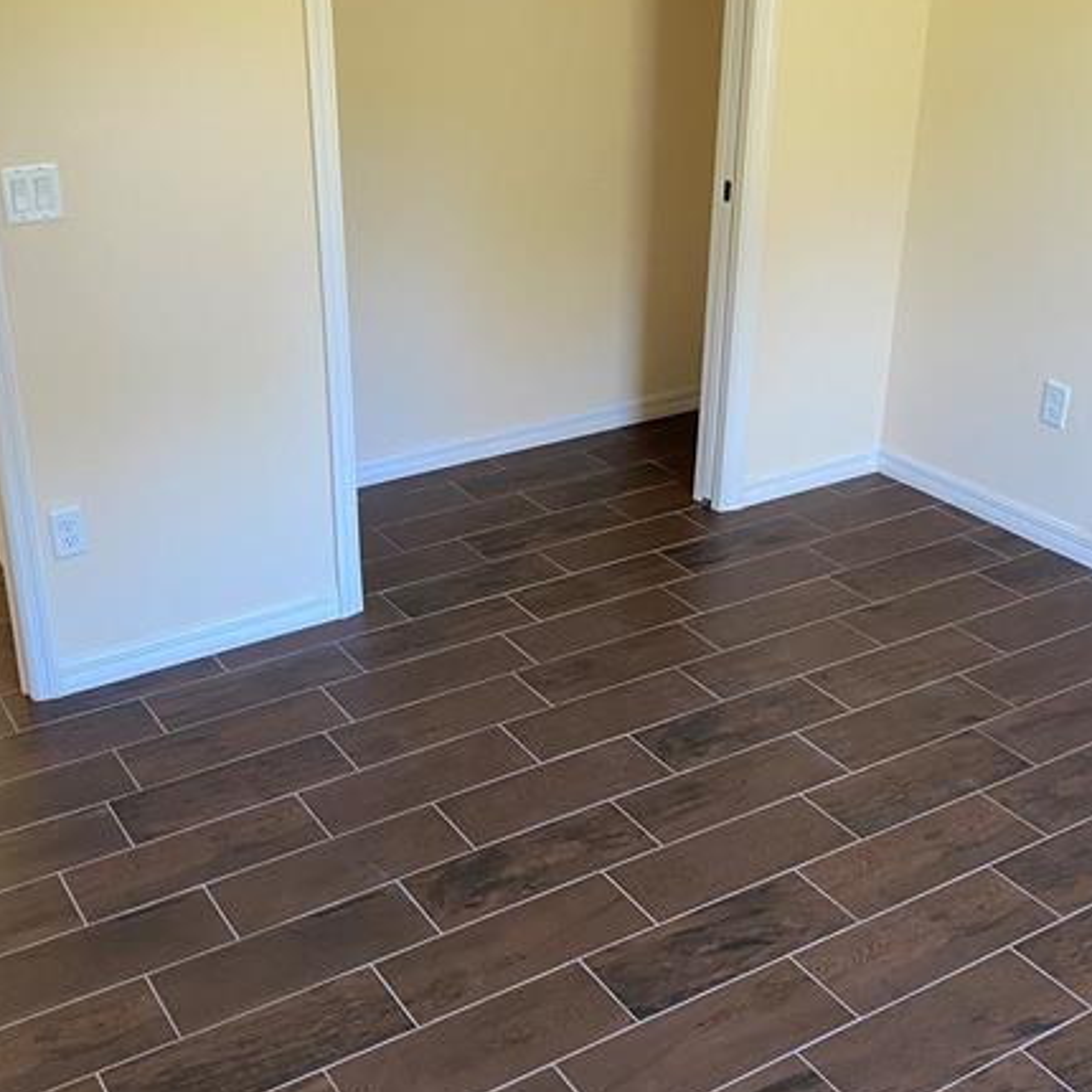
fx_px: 1463
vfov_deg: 40.9
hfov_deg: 40.8
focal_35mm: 41
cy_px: 536
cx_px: 465
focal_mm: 4.25
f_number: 1.8
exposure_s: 1/60
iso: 250
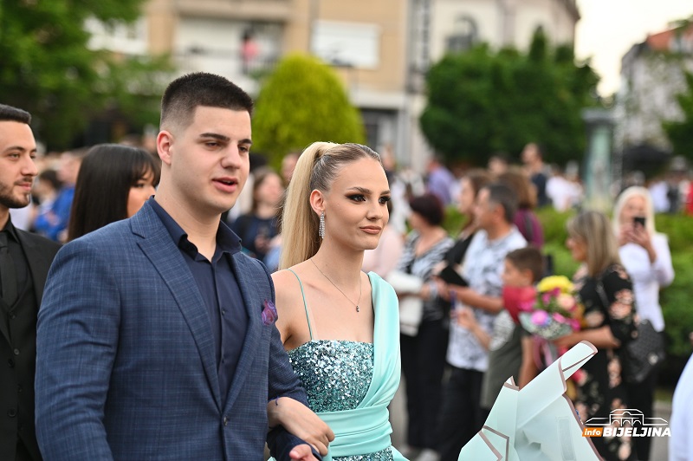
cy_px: 230
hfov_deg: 21.5
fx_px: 1827
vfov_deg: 14.4
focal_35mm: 95
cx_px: 346
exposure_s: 1/800
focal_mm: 95
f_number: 2.8
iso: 800
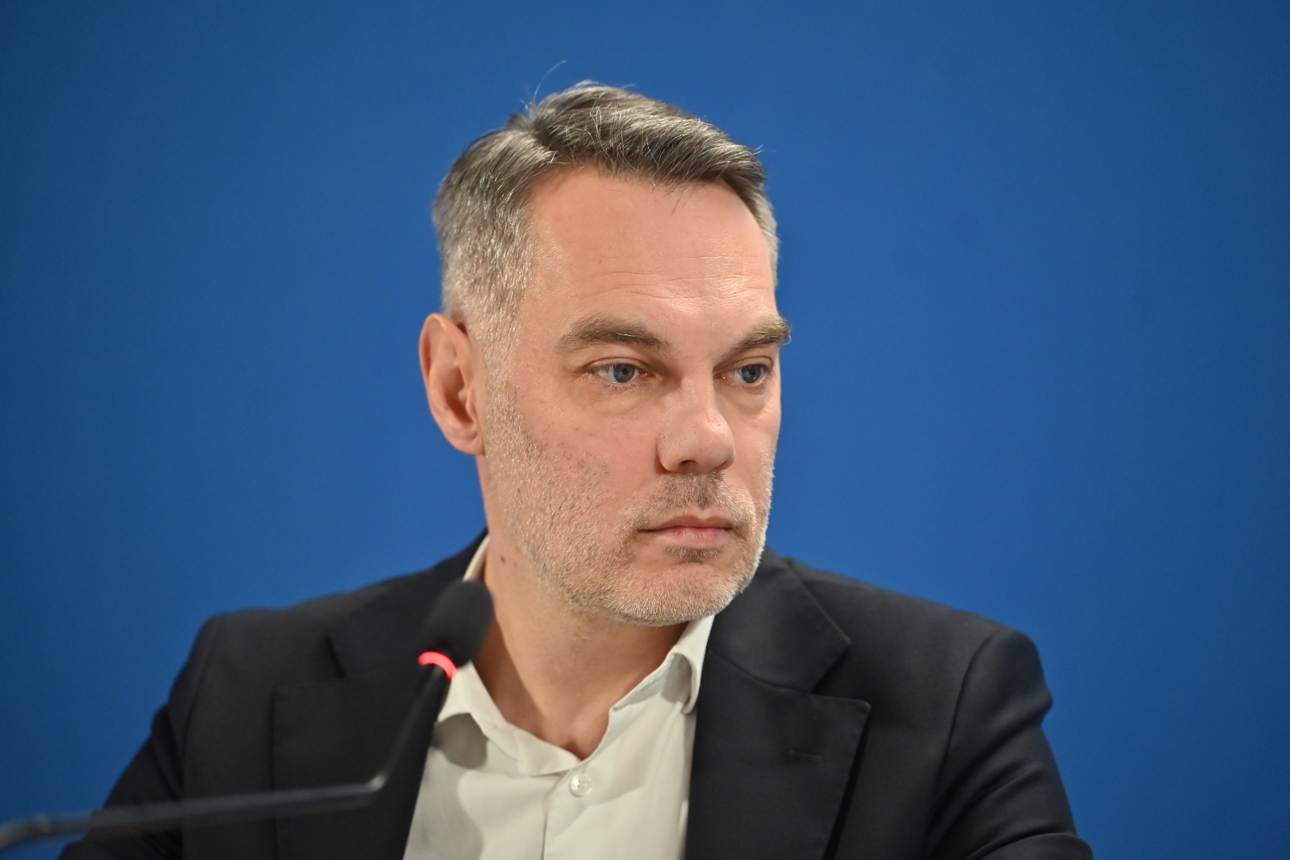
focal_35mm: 155
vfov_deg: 8.9
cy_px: 430
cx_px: 645
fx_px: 5554
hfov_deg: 13.2
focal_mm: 155
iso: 2200
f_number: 2.8
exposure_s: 1/250
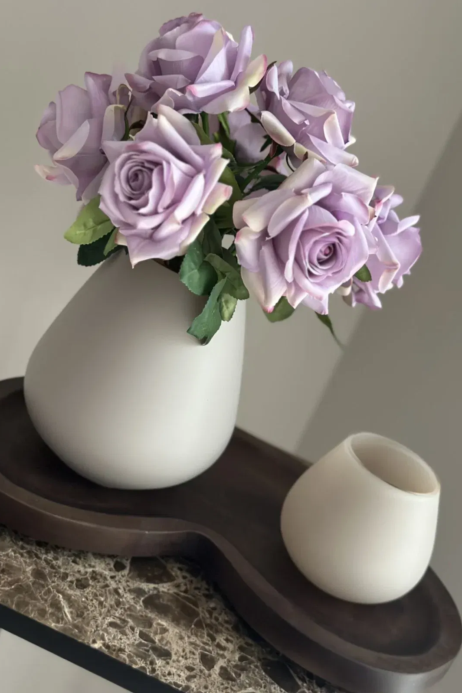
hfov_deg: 27.0
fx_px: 963
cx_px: 231
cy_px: 346
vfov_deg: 39.6
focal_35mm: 50
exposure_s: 1/51
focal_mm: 6.86
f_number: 1.78
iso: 400
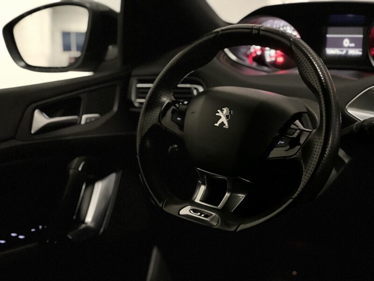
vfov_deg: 19.1
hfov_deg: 25.3
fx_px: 832
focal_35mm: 77
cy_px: 140
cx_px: 187
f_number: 2.8
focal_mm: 9
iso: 2000
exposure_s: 1/15
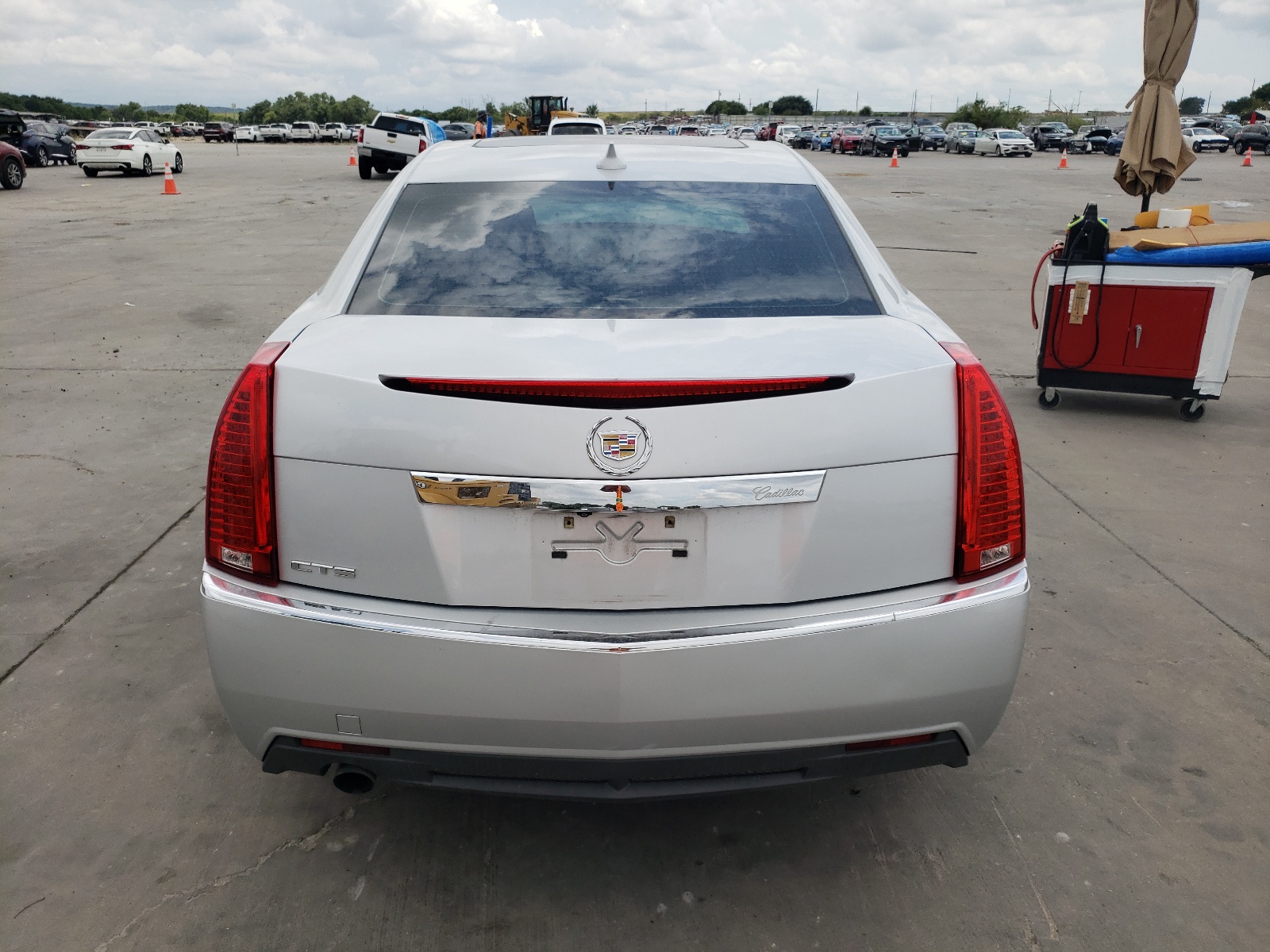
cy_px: 476
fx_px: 954
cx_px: 635
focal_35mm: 26
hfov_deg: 67.3
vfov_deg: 53.1
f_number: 1.5
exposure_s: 1/5000
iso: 50
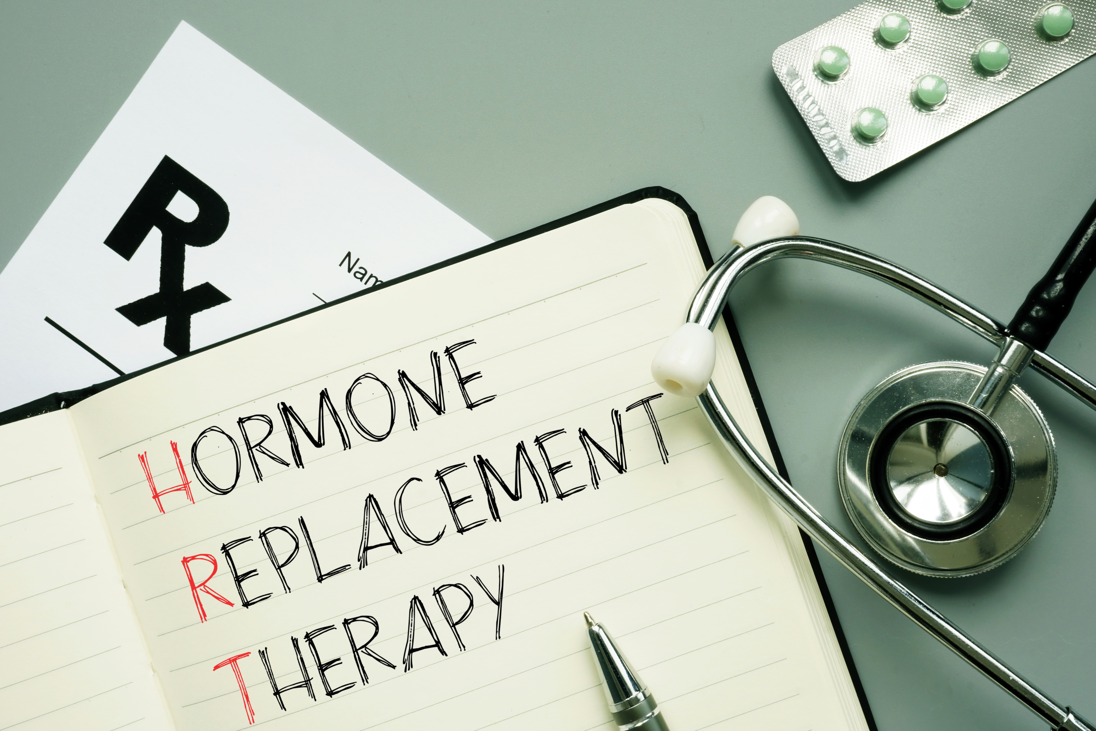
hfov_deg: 43.6
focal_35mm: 45
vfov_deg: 29.9
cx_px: 548
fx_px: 1370
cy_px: 366
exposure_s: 1/6
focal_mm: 30
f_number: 20
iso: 200
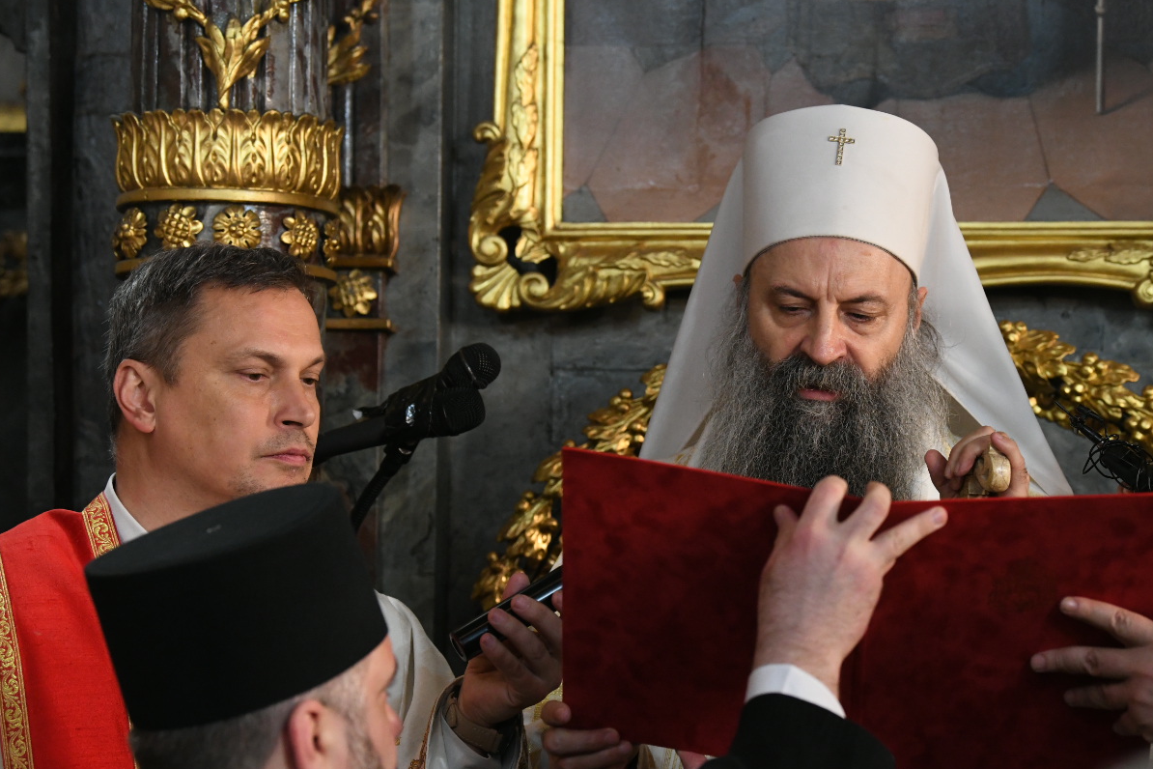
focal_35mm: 133
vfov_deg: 10.3
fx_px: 4259
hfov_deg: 15.4
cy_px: 462
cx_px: 775
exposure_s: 1/160
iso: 3200
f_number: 4.5
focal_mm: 98
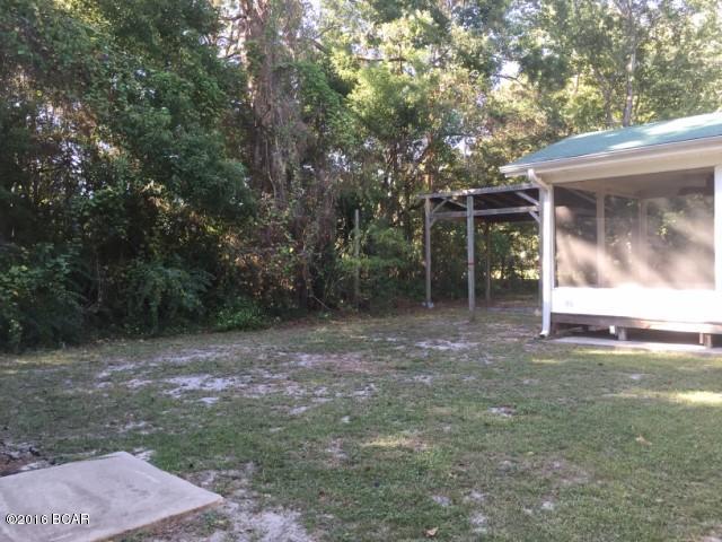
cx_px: 361
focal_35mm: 29
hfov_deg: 61.7
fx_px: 605
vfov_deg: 48.2
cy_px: 271
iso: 64
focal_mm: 4.15
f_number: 2.2
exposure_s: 1/120
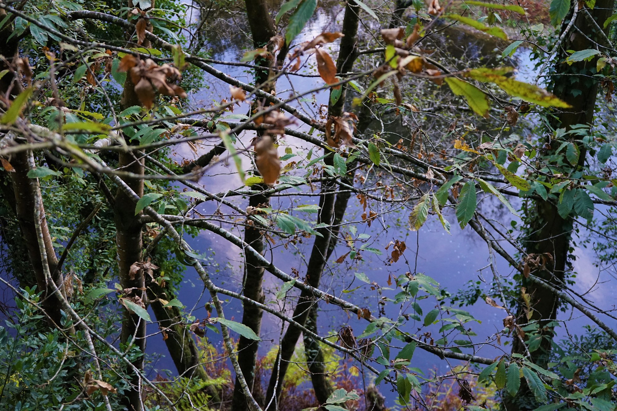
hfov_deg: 35.6
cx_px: 308
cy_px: 206
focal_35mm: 56
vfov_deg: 24.2
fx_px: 960
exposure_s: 1/160
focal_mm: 56
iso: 2000
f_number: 5
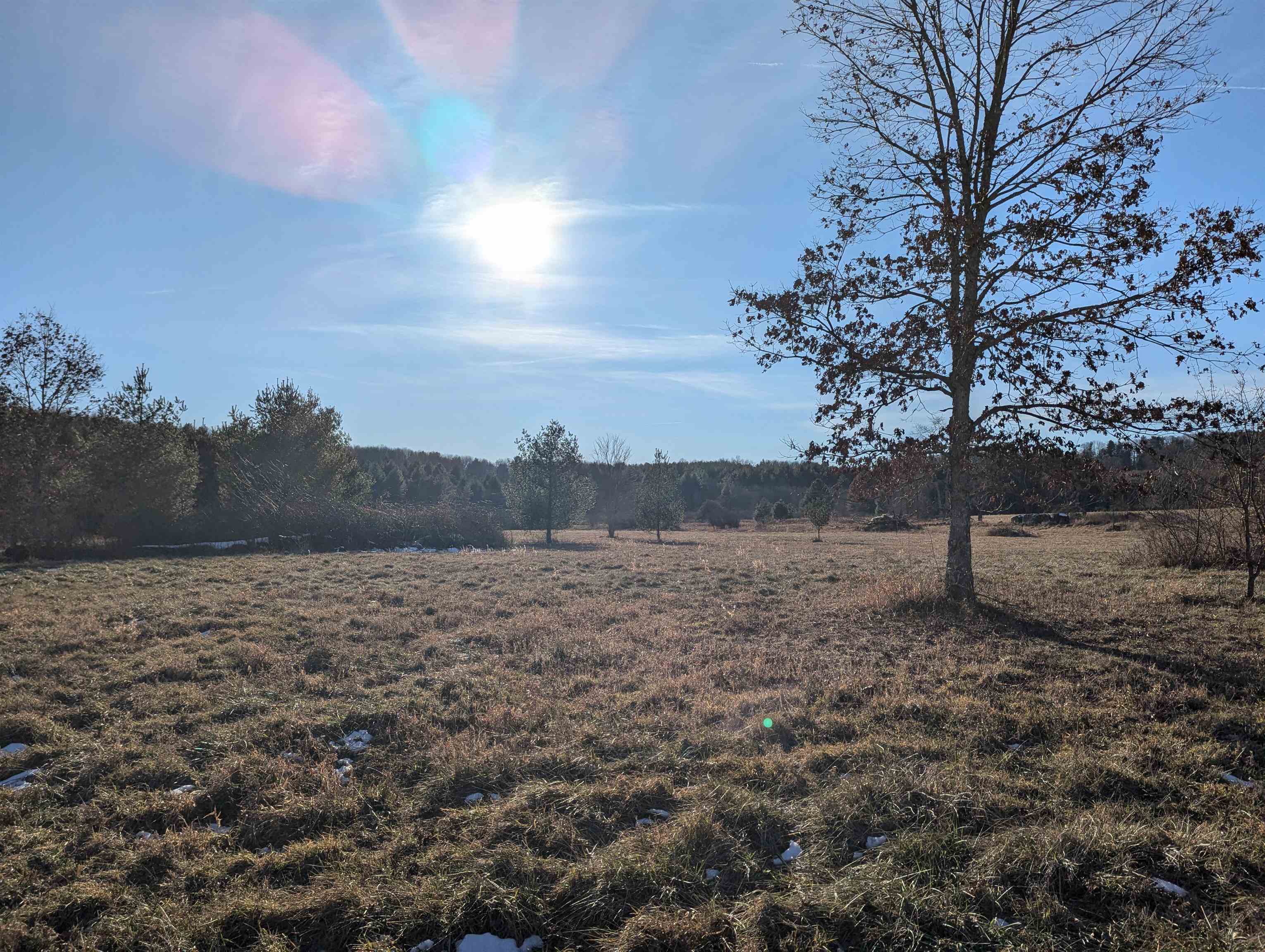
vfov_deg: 56.9
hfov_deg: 71.5
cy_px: 476
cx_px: 632
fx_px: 878
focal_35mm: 24
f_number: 1.85
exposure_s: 1/6667
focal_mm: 6.81
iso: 50
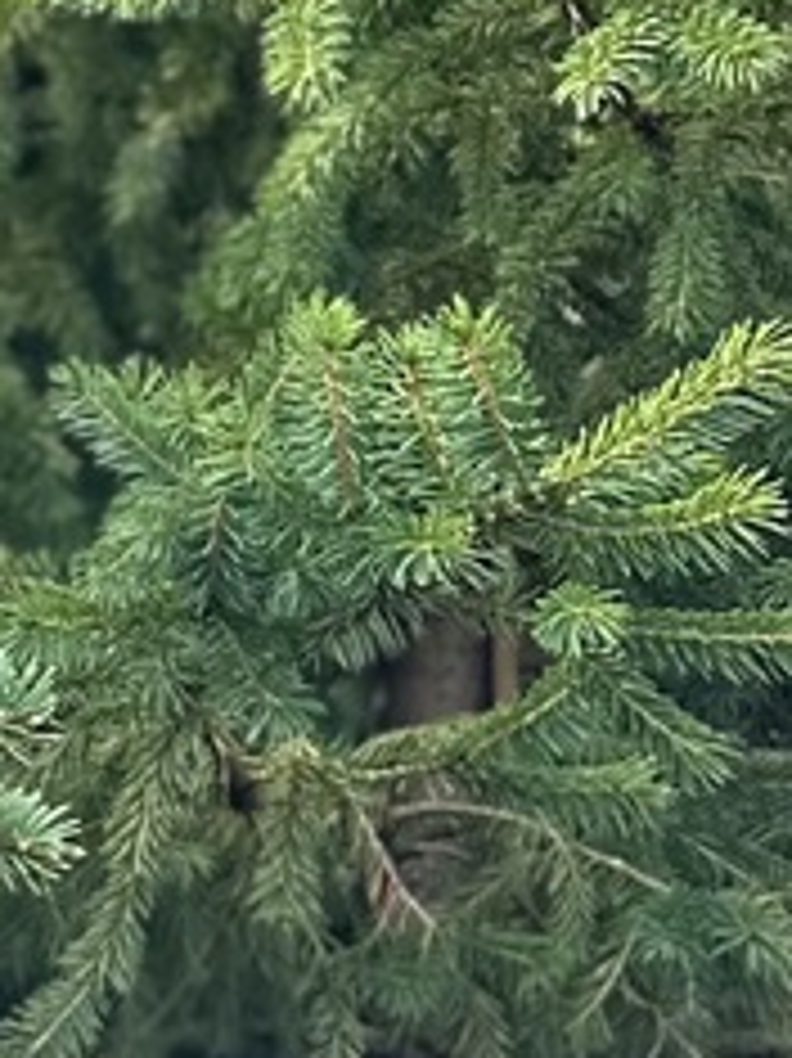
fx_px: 4366
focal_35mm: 143
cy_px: 144
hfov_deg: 8.6
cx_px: -1562
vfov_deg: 13.7
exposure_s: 1/1473
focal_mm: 6.86
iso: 80
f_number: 1.78
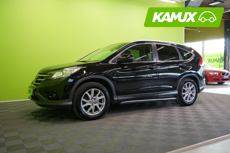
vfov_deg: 41.1
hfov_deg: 58.7
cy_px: 76
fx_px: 204
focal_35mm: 32
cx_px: 115
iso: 400
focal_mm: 32
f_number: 5.6
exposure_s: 1/25
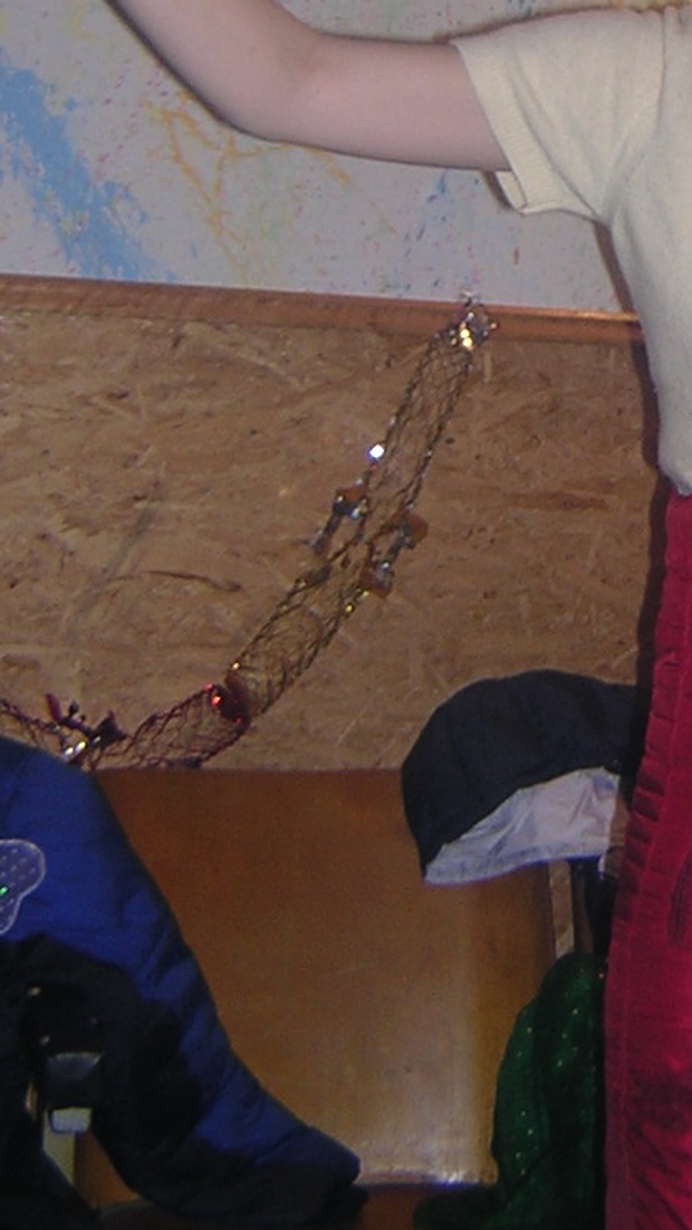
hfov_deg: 15.0
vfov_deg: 26.6
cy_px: 349
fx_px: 2575
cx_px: 748
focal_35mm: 79
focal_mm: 4.7
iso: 109
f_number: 2.6
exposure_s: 1/60.1
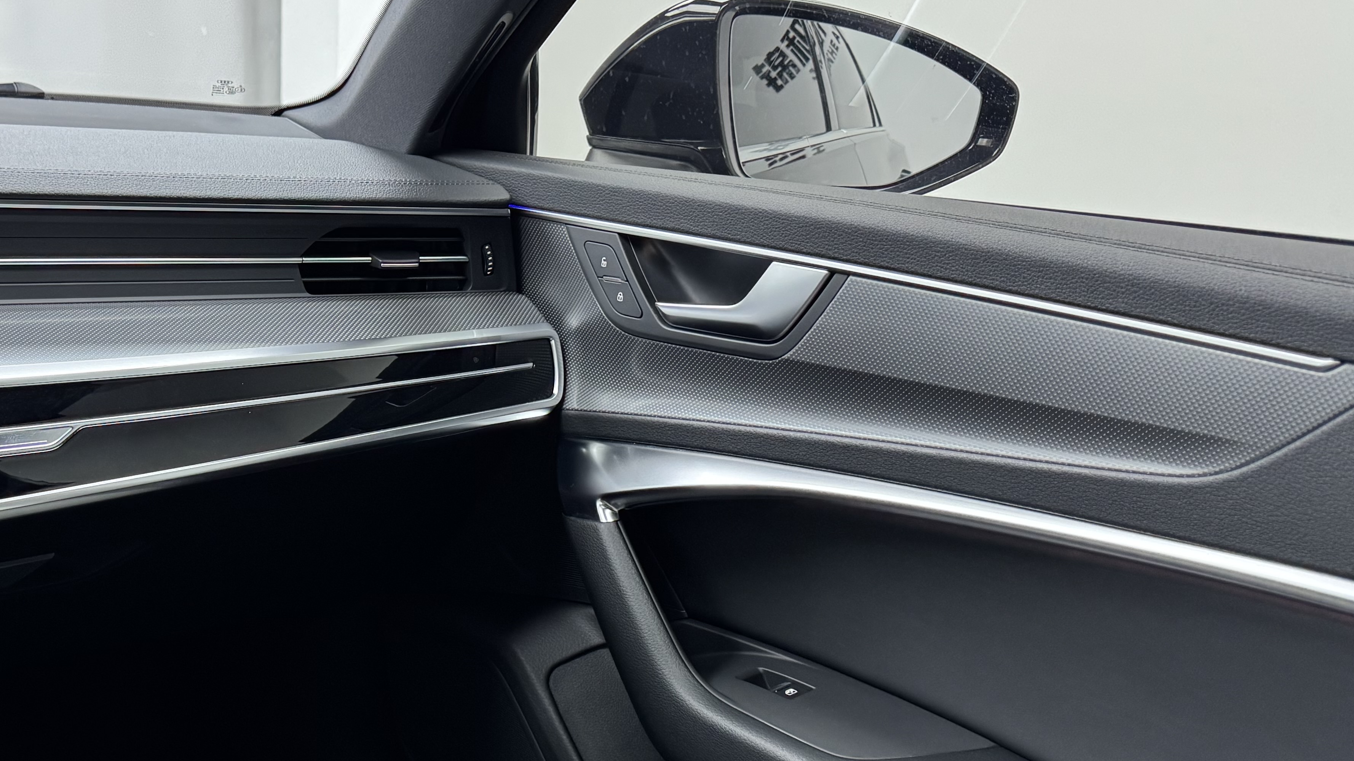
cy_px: 581
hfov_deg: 46.7
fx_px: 1508
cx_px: 344
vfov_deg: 27.9
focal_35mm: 42
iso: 250
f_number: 1.78
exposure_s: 1/50
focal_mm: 6.76
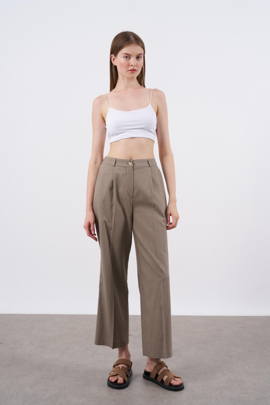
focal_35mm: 49
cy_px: 202
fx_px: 551
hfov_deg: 27.5
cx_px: 135
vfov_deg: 40.3
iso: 160
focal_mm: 49
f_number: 8
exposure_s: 1/160
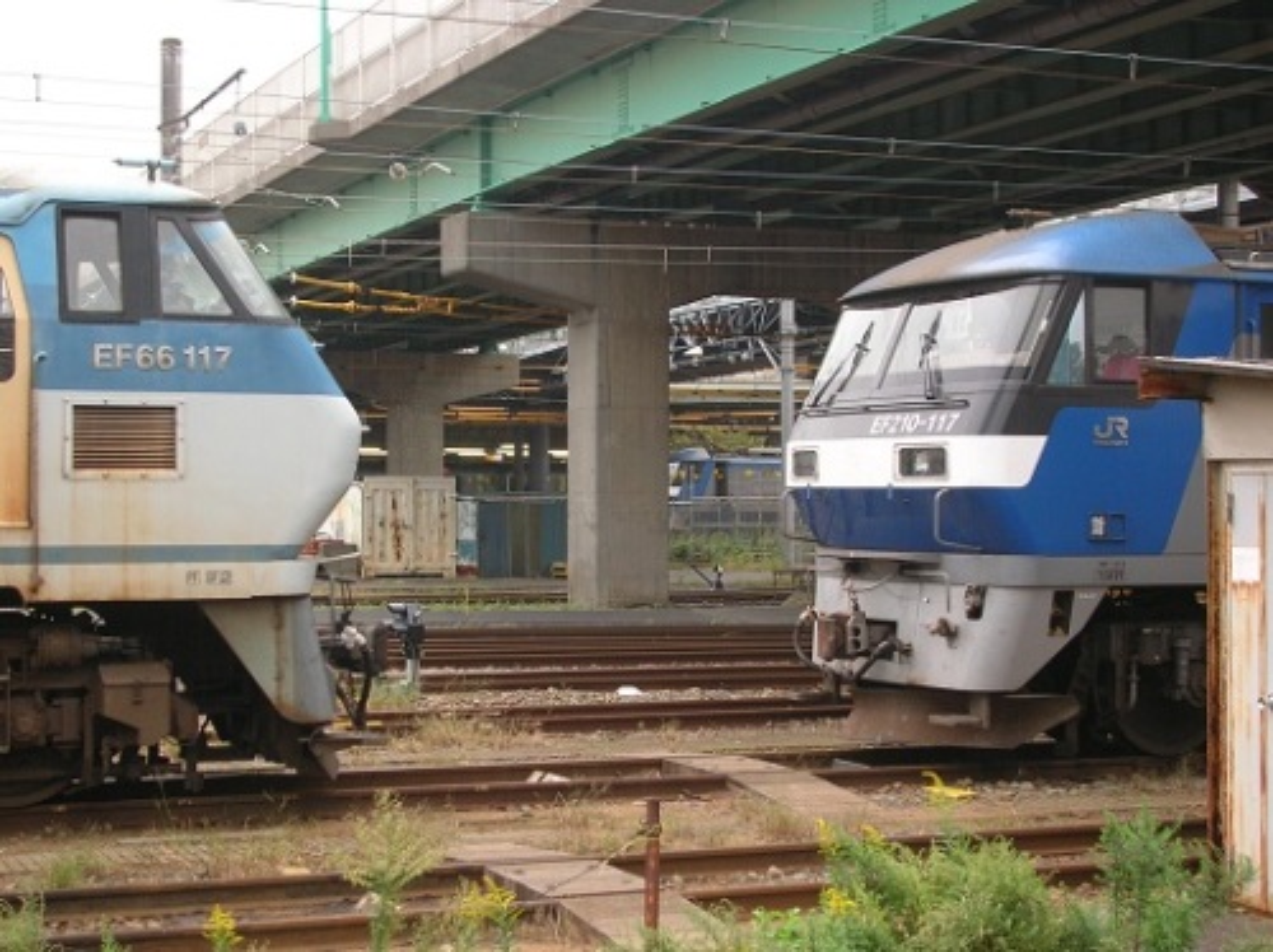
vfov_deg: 22.6
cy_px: 476
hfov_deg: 29.8
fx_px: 2388
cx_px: 636
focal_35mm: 65
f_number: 3.7
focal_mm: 10.9
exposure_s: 1/12
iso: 50
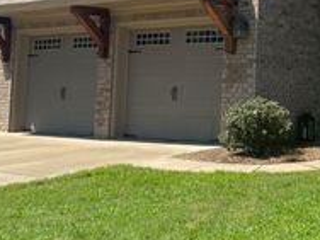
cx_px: 380
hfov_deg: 25.4
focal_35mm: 69
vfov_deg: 21.0
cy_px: 47
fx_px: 638
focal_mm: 4.2
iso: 32
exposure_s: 1/2020
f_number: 1.6
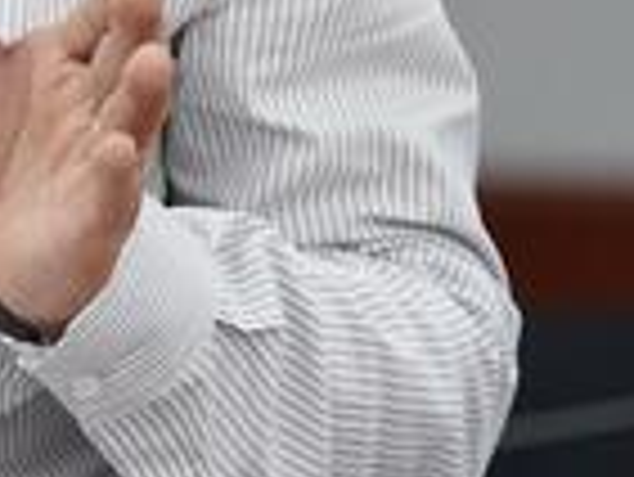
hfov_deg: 3.3
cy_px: -230
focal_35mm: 592
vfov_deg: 2.5
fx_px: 10852
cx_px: -256
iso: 1250
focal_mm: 121
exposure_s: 1/500
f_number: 2.8
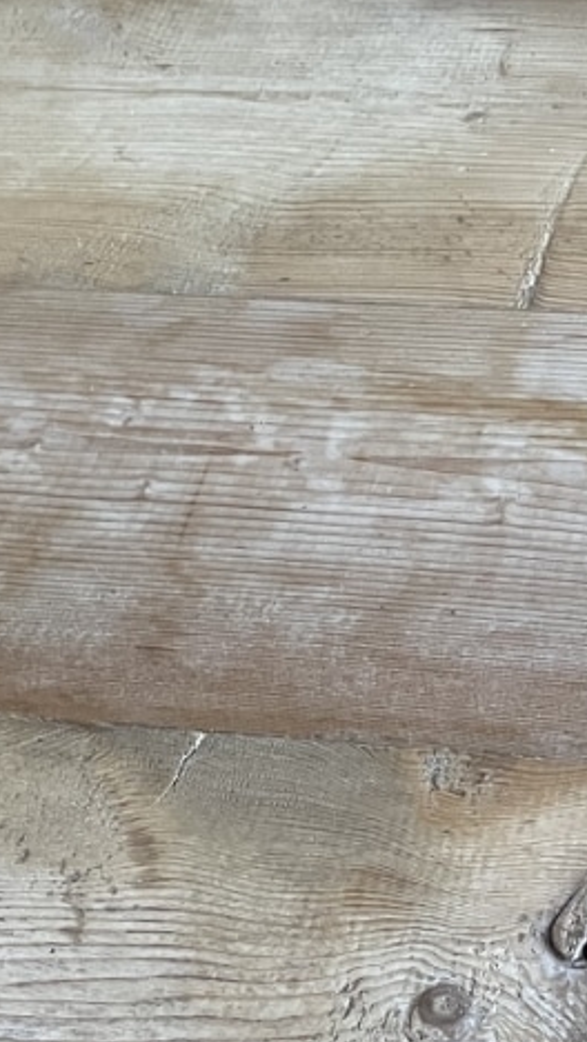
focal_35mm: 73
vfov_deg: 28.2
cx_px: 515
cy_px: 874
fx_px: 2019
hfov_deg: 16.4
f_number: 1.6
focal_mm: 4.2
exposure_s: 1/60
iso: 250
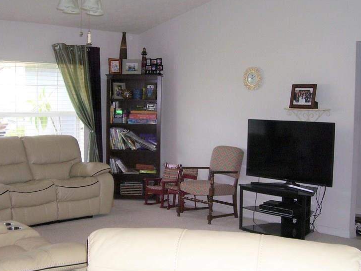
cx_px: 170
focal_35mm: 48
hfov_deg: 39.6
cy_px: 133
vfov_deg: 30.3
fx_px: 501
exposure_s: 1/60
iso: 125
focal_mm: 5.6
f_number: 2.7
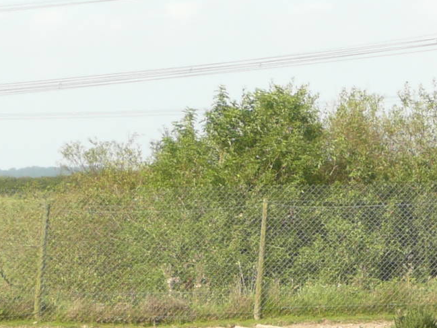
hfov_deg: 6.4
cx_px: 498
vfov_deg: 4.8
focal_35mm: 308
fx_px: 3889
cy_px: 391
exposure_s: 1/250
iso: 100
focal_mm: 13.7
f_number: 4.7
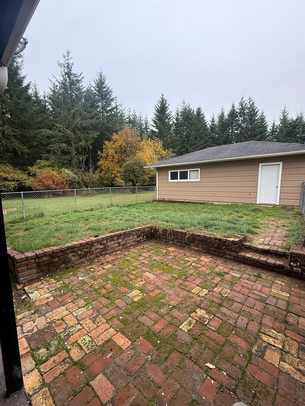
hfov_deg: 81.7
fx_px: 176
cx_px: 159
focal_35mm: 15
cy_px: 208
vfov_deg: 98.1
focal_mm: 2.22
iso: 125
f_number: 2.2
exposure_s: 1/99
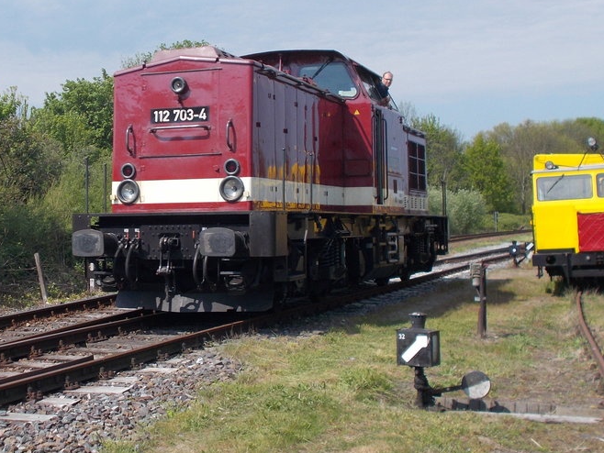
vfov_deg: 23.7
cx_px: 143
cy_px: 211
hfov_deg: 30.6
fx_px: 1082
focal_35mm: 62
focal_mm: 6
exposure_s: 1/125
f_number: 9.2
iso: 80
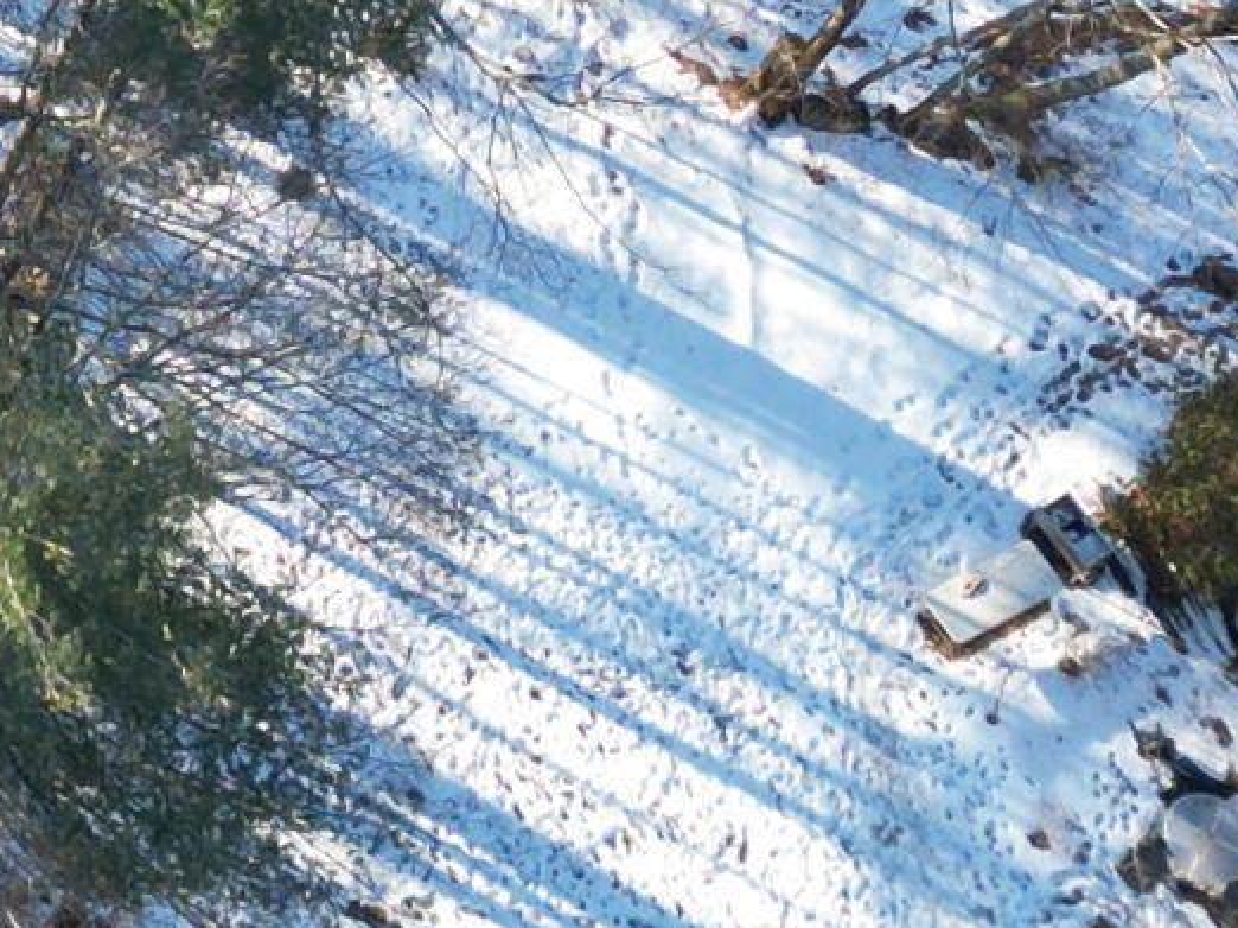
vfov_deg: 9.8
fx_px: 4933
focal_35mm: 138
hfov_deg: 13.1
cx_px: -901
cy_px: -1070
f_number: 1.7
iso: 130
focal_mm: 6.72
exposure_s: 1/350
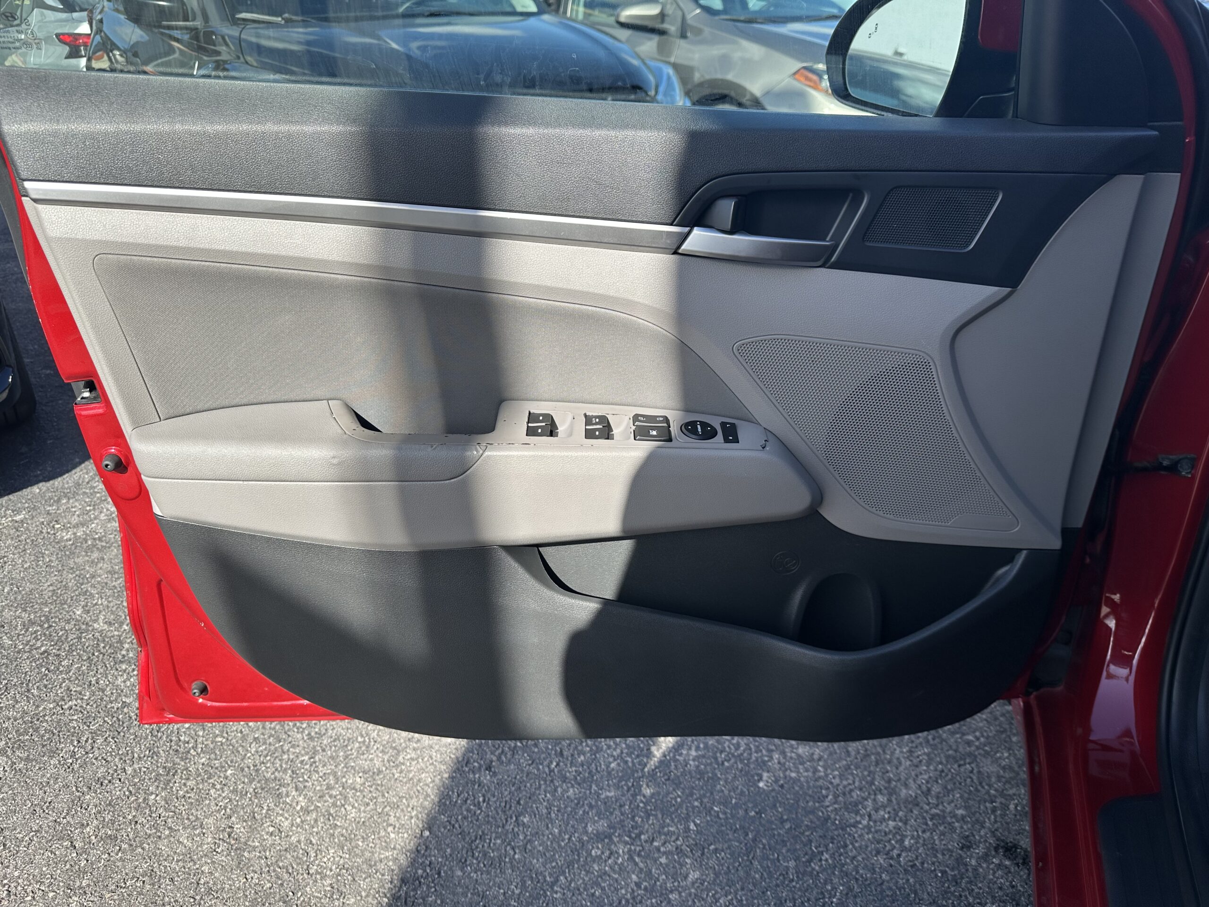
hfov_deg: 71.6
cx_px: 604
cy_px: 454
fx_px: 838
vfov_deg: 56.8
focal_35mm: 24
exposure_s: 1/1779
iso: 80
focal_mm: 6.86
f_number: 1.78
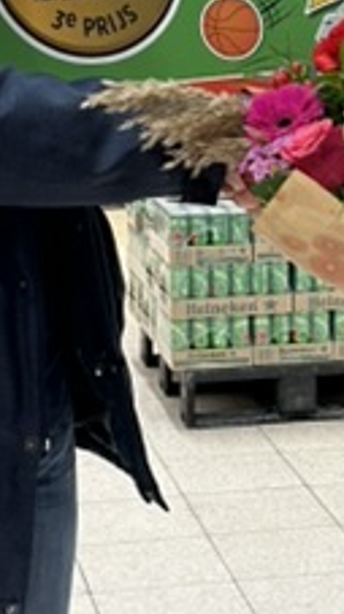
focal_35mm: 128
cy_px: 184
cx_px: 233
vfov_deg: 16.7
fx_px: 2084
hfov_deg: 9.4
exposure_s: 1/100
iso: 64
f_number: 1.5
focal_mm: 5.7
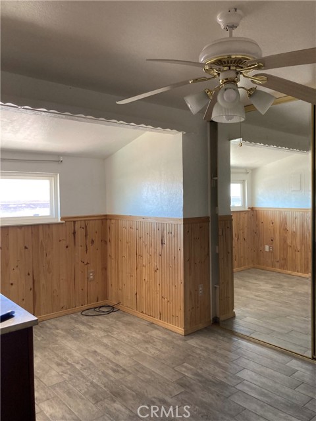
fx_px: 341
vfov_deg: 63.4
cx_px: 158
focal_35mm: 28
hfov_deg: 49.7
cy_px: 210
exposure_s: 1/60
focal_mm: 3.99
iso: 125
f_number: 1.8
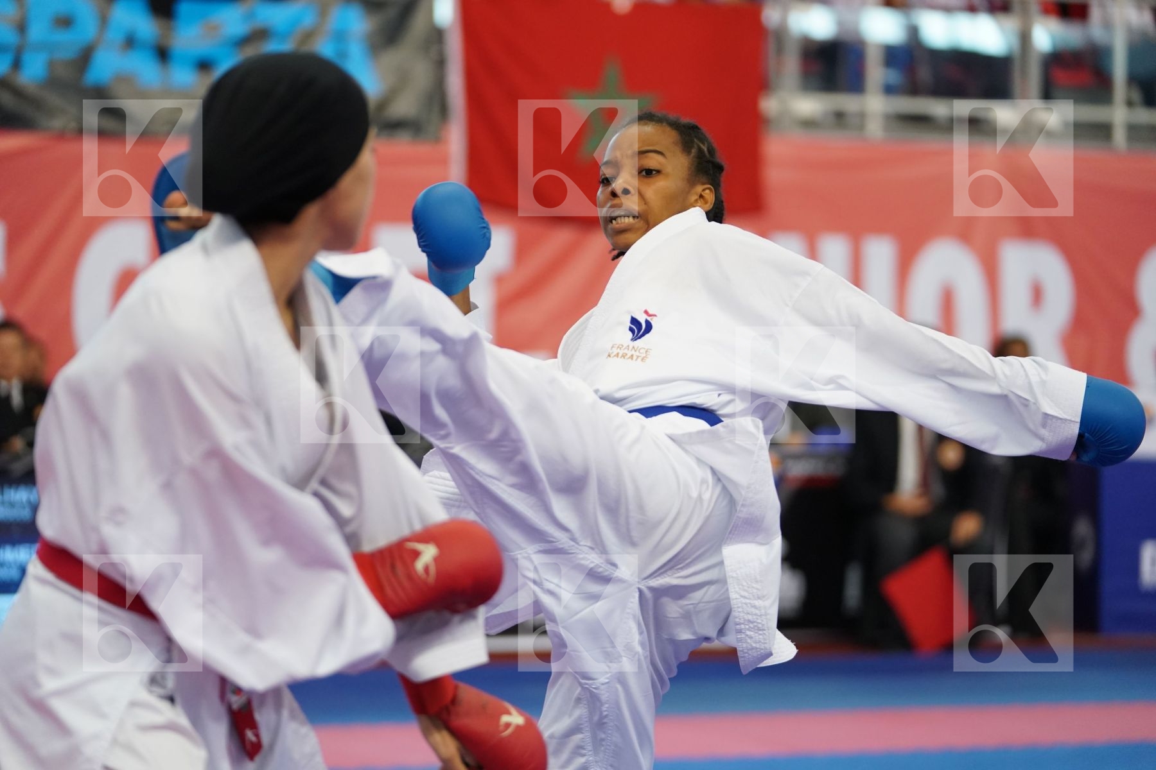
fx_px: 3564
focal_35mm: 111
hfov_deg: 18.4
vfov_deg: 12.3
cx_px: 578
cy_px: 385
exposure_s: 1/1000
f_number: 2.8
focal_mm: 111
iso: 3200
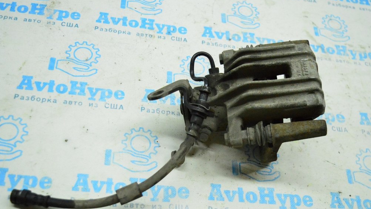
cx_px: 184
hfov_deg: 44.1
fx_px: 458
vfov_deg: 25.7
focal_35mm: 47
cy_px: 116
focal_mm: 29
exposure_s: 1/640
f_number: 4.2
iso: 6400
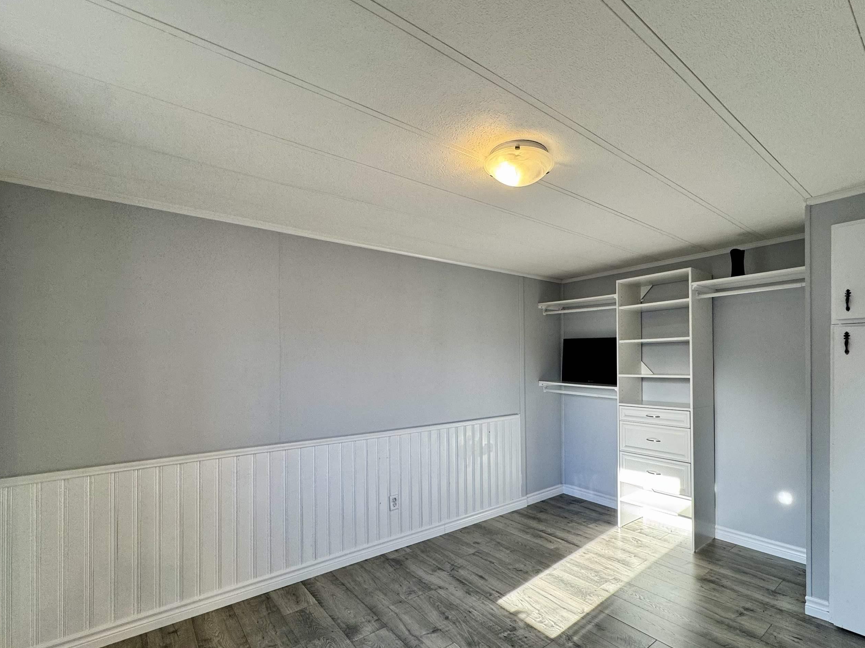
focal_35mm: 17
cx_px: 499
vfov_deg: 74.5
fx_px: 425
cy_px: 356
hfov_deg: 90.3
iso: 125
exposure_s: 1/120
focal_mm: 2.22
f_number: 2.2
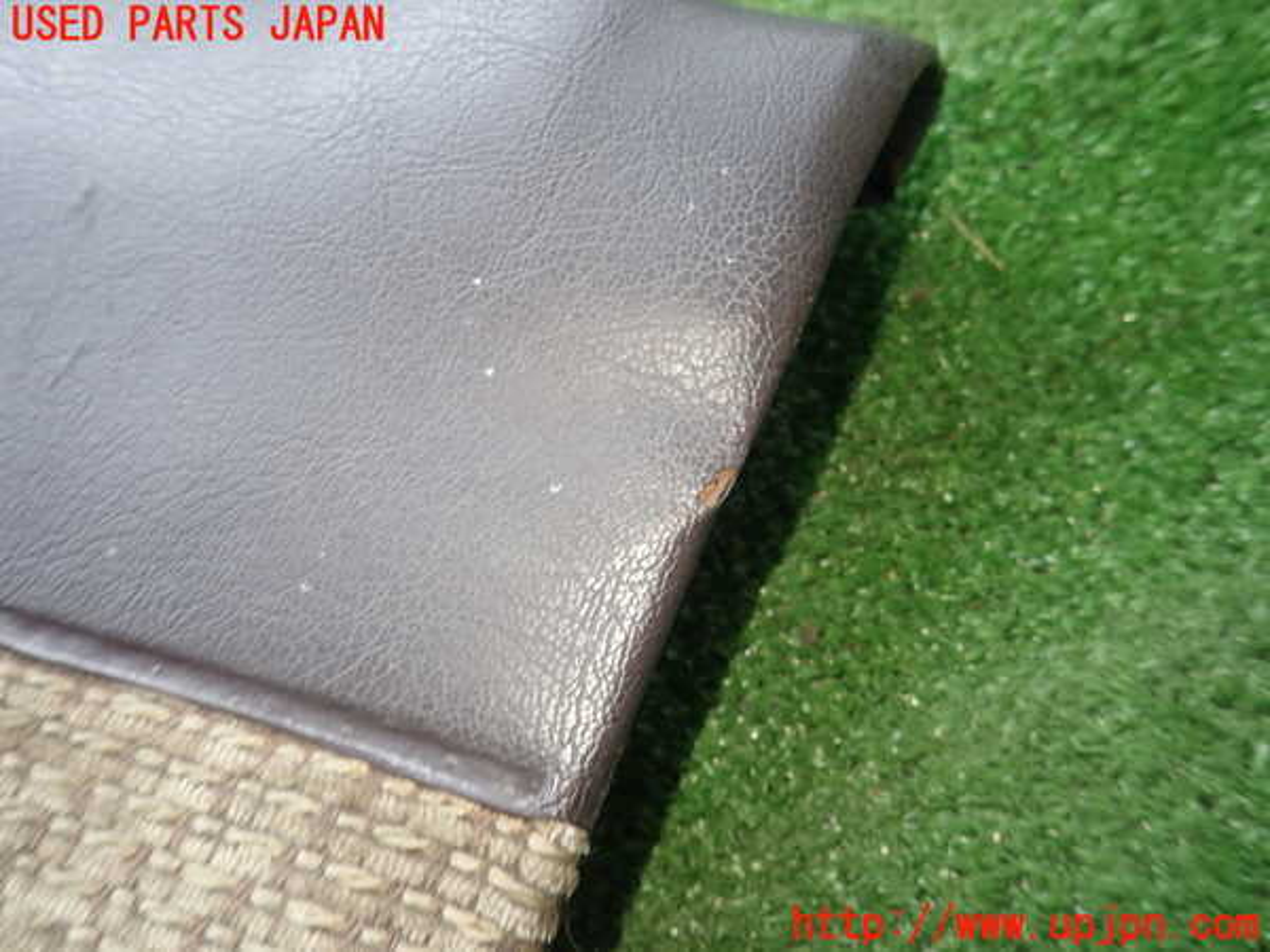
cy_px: 476
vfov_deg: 54.9
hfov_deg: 69.4
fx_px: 917
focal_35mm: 25
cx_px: 635
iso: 200
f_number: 2
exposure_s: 1/40
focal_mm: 4.5
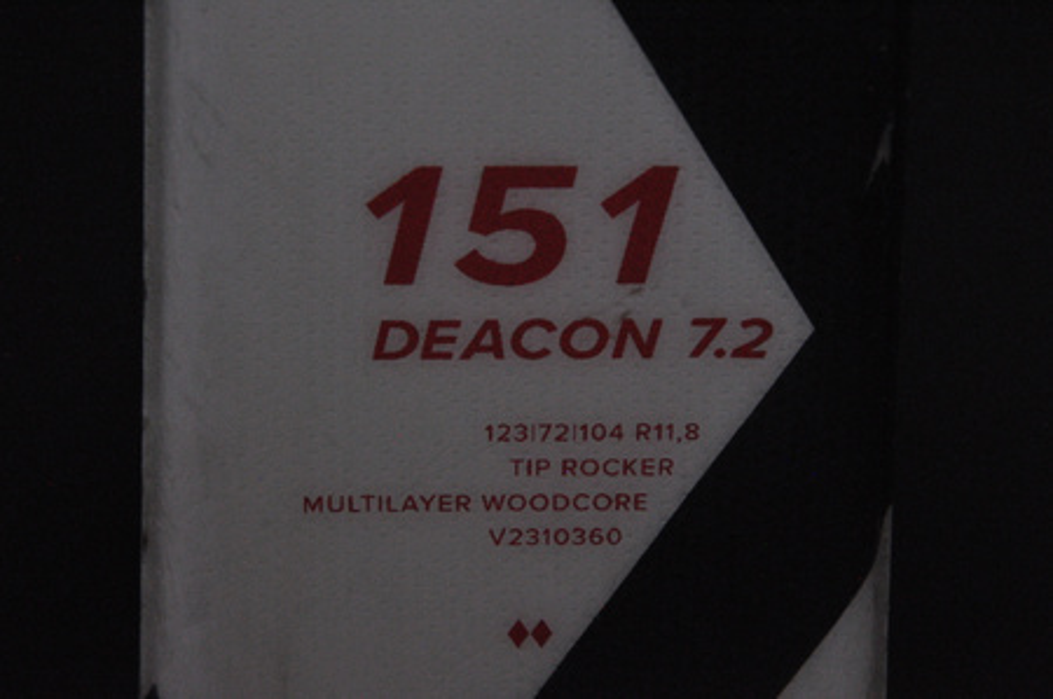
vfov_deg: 8.7
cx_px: 526
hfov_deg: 13.1
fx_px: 4602
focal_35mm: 158
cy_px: 350
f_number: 11
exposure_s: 1/125
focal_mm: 105
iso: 3200
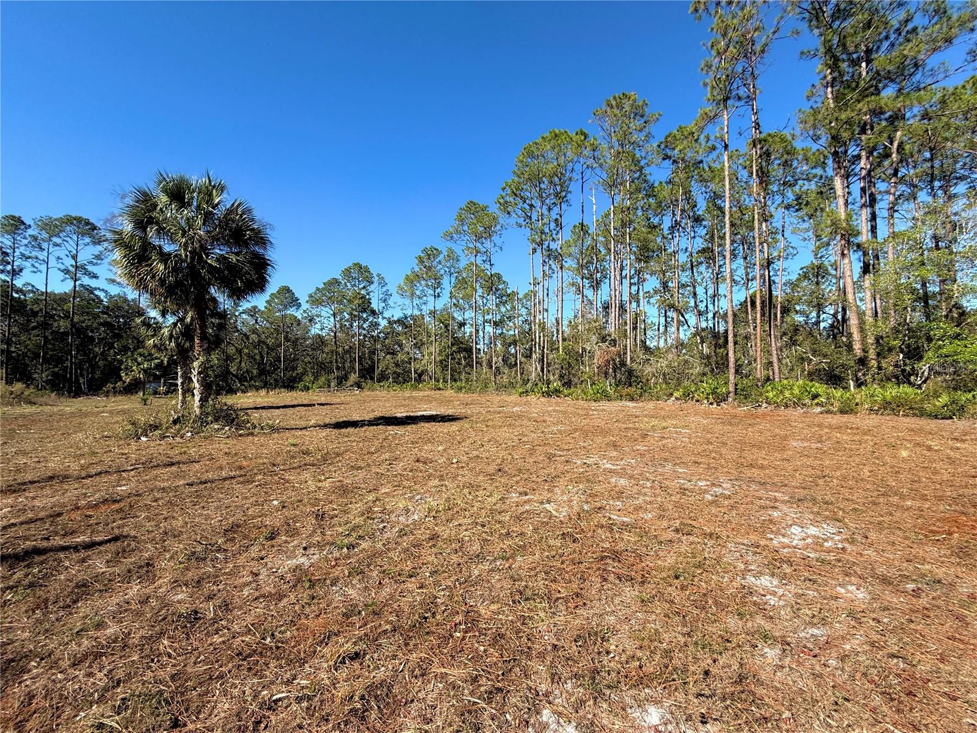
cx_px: 488
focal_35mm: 14
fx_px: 395
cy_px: 366
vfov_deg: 85.7
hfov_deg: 102.1
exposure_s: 1/1235
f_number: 2.2
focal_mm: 2.22
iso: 50
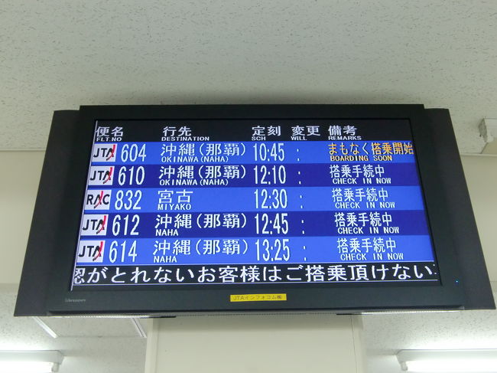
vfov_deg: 36.8
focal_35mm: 39
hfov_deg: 47.9
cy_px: 186
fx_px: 560
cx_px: 248
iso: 400
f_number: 3
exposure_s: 1/60
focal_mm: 6.9
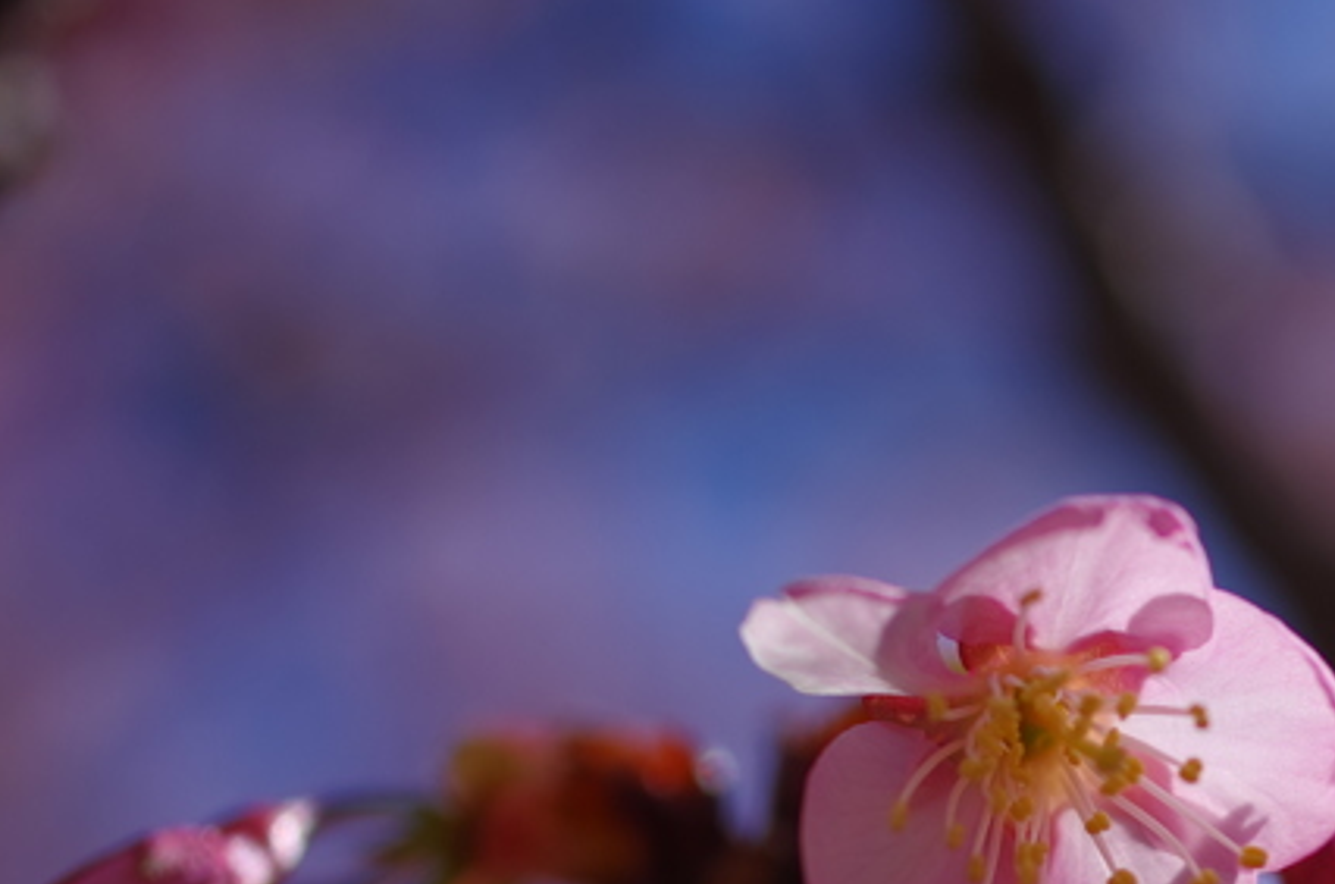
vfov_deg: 10.8
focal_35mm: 125
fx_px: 4625
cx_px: 1238
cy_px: 931
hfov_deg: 16.2
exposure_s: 1/2000
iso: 100
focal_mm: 35
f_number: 2.8
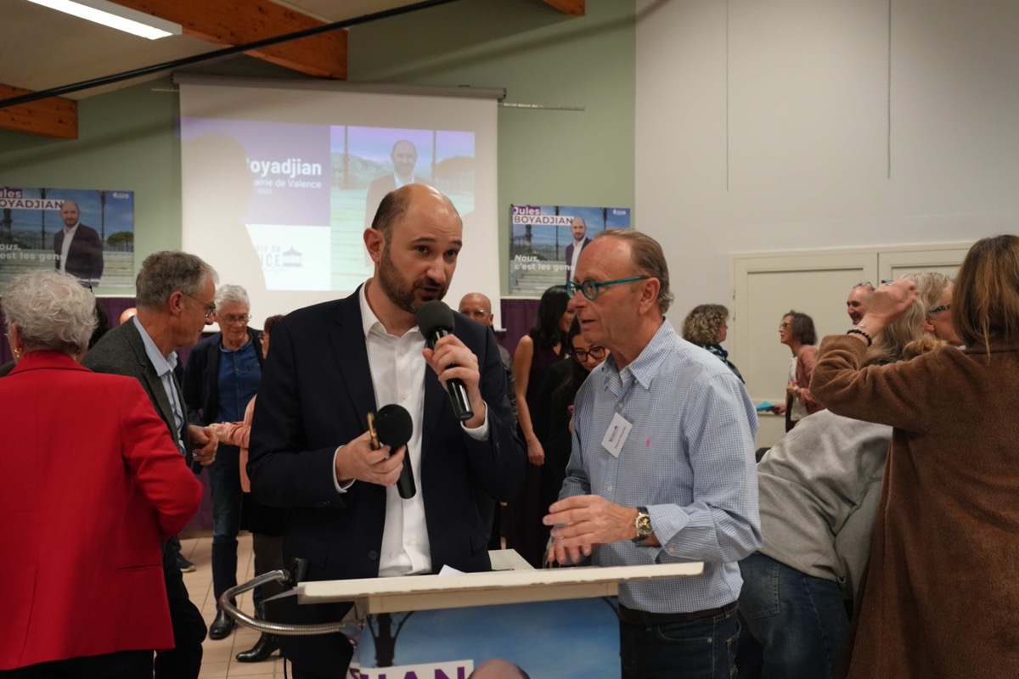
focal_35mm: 35
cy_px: 340
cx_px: 510
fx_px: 991
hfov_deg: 54.4
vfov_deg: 37.9
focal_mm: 35
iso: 3200
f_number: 4
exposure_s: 1/160
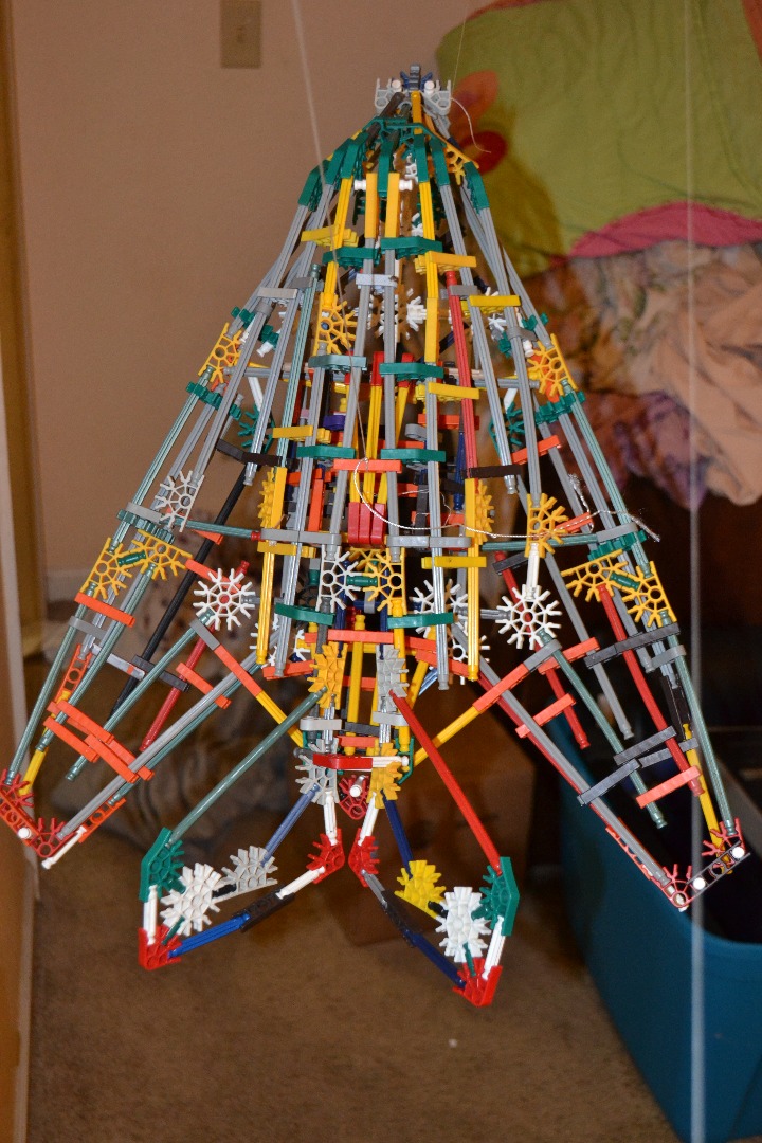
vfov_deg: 46.4
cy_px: 572
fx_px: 1333
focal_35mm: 42
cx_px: 381
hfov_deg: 31.9
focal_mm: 28
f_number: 4.5
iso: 2000
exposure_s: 1/60
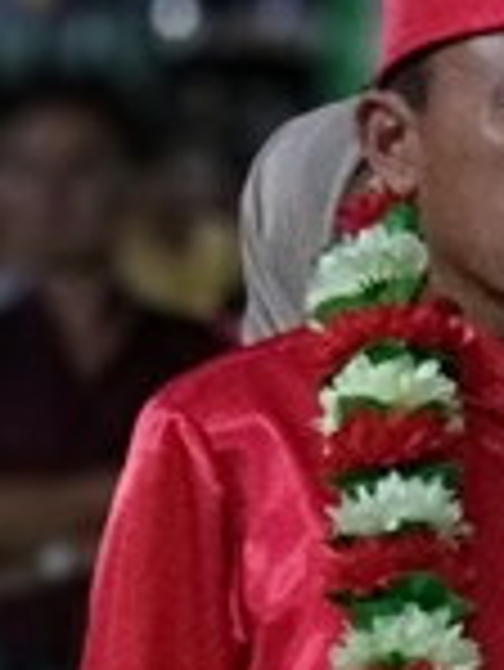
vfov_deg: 8.9
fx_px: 4323
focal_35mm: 223
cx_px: 428
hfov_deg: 6.7
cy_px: 517
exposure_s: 1/33
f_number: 2.6
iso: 3200
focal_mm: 5.99
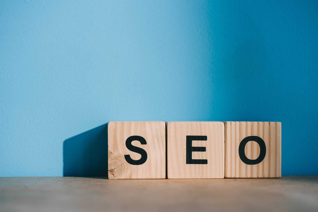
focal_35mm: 105
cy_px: 106
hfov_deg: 19.4
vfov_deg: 13.1
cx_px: 159
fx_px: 928
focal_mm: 105
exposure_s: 1/200
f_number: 7.1
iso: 320
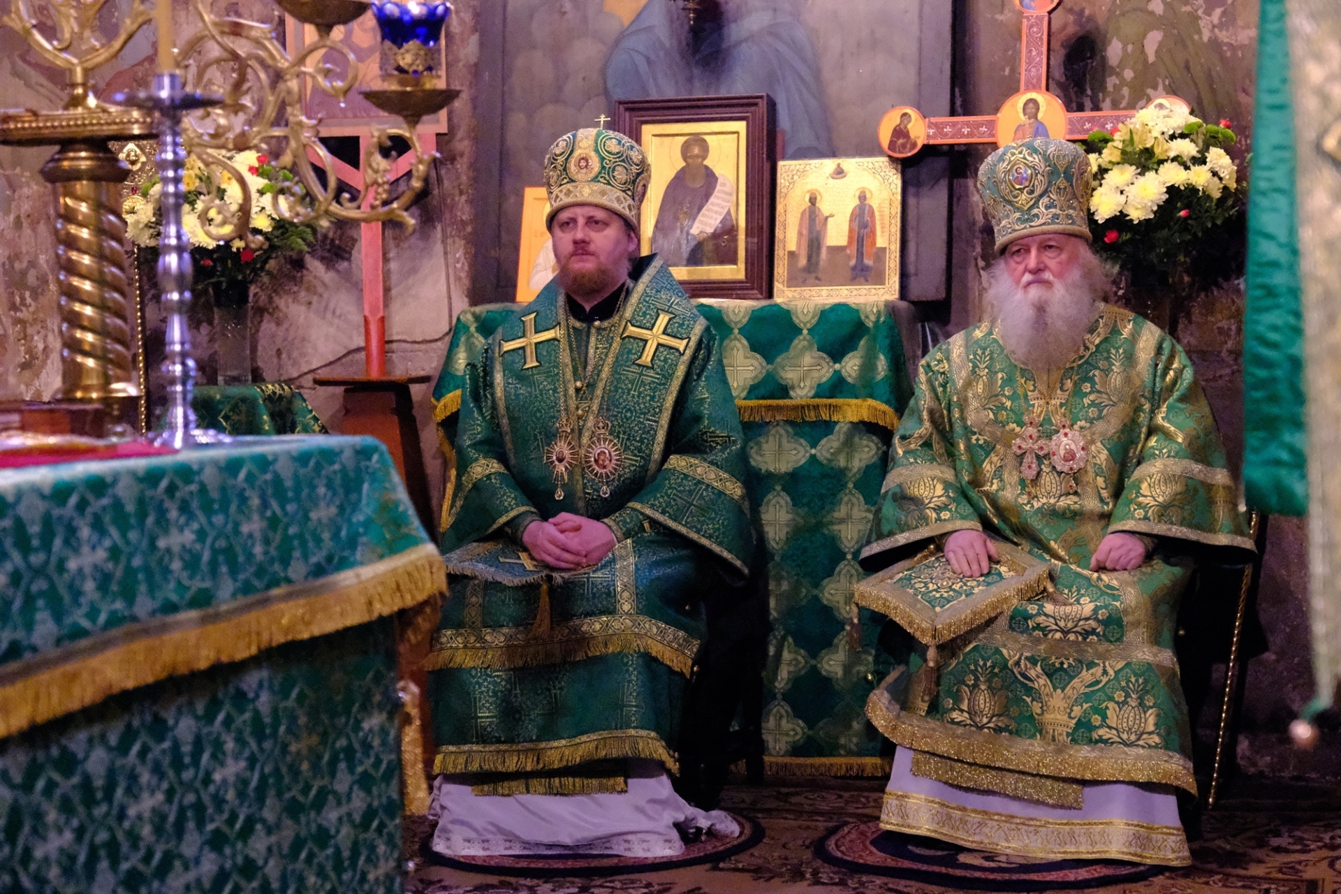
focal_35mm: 64
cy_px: 447
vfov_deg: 21.2
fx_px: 2384
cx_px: 670
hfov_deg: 31.4
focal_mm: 42.7
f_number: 3.6
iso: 25600
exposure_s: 1/160
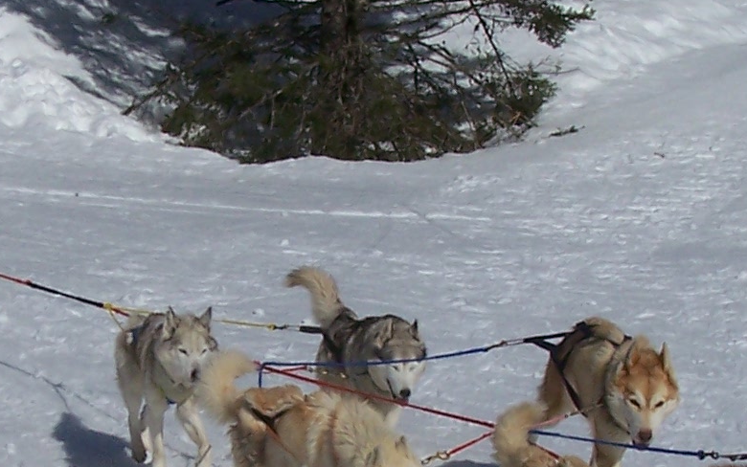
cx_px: 289
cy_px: 381
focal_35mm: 133
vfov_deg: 9.8
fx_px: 2708
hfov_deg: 15.7
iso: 80
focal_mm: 6.3
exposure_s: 1/1600
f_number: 5.6
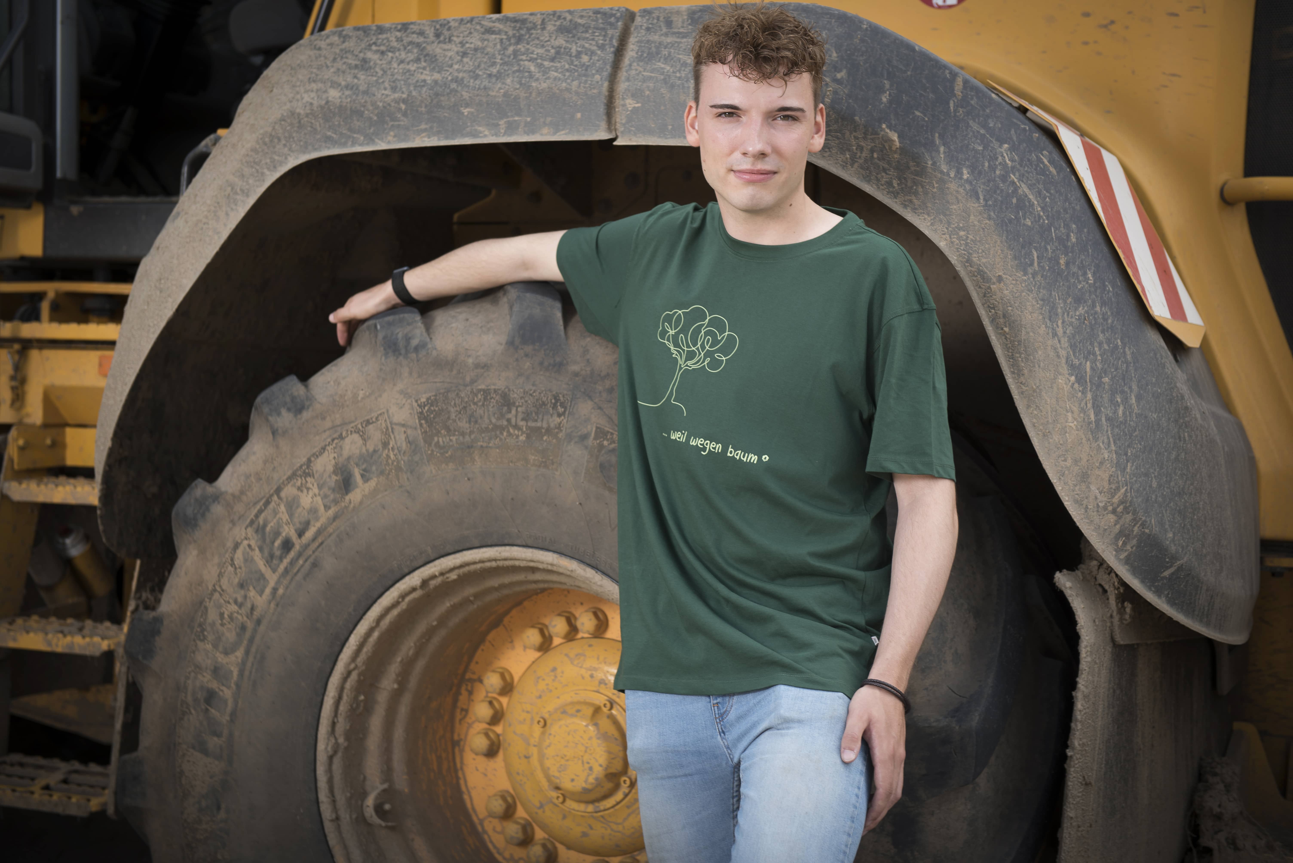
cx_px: 646
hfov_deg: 35.6
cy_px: 432
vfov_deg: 24.2
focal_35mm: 56
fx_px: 2012
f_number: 4
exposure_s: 1/250
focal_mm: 56
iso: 50
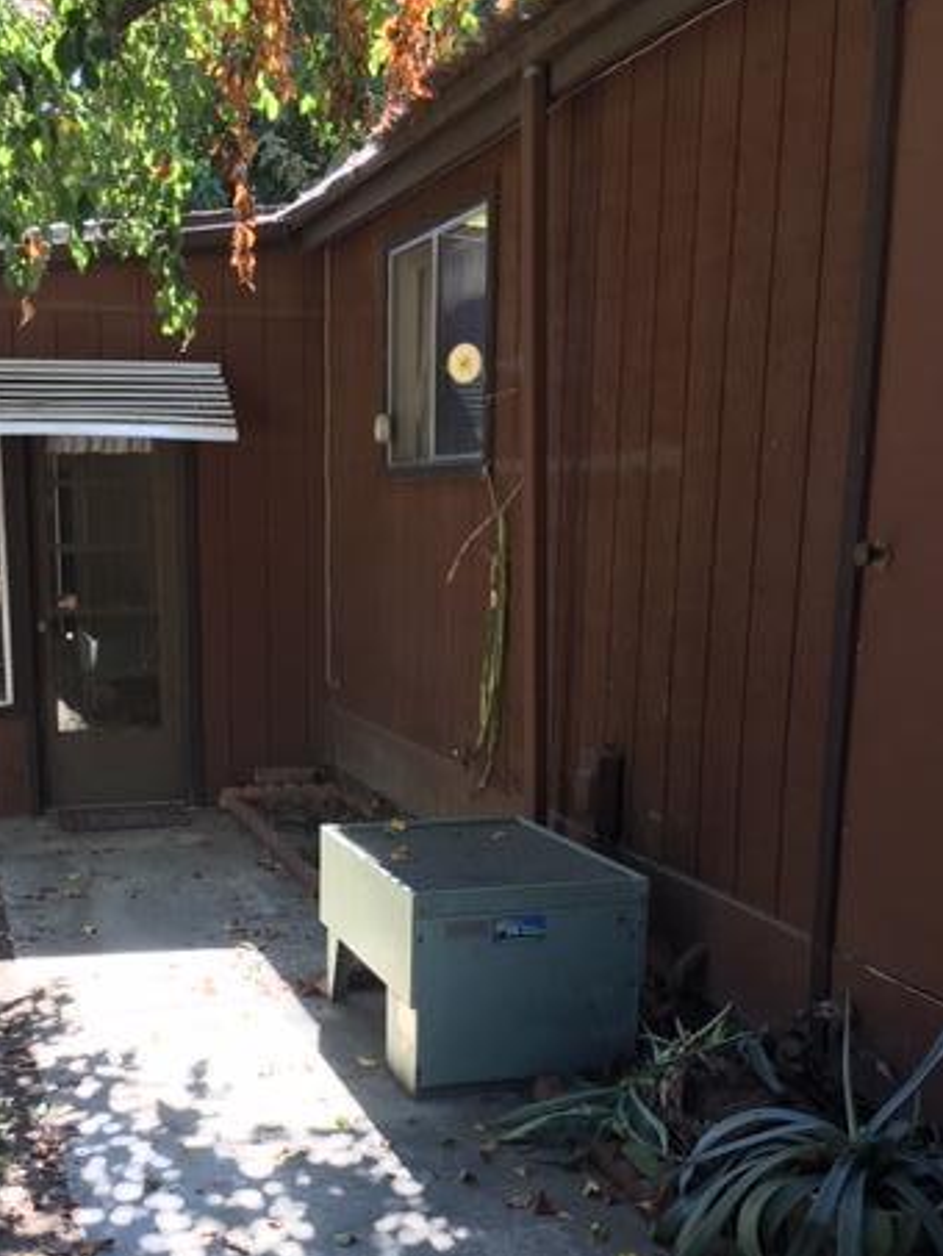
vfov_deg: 45.1
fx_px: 1489
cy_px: 832
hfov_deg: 34.8
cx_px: 302
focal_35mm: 41
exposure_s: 1/120
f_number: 2.2
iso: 40
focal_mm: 4.15
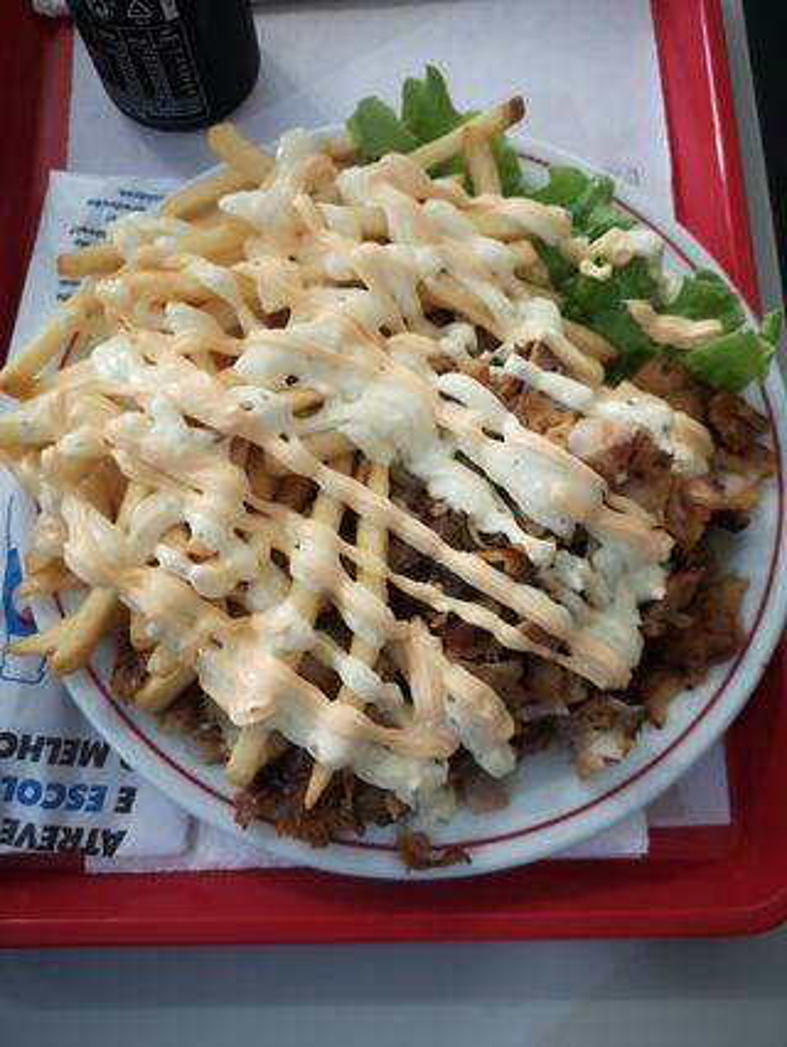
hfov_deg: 51.4
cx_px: 394
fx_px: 818
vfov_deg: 65.3
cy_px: 524
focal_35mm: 27
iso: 320
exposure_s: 1/25
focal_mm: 5.58
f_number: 1.8
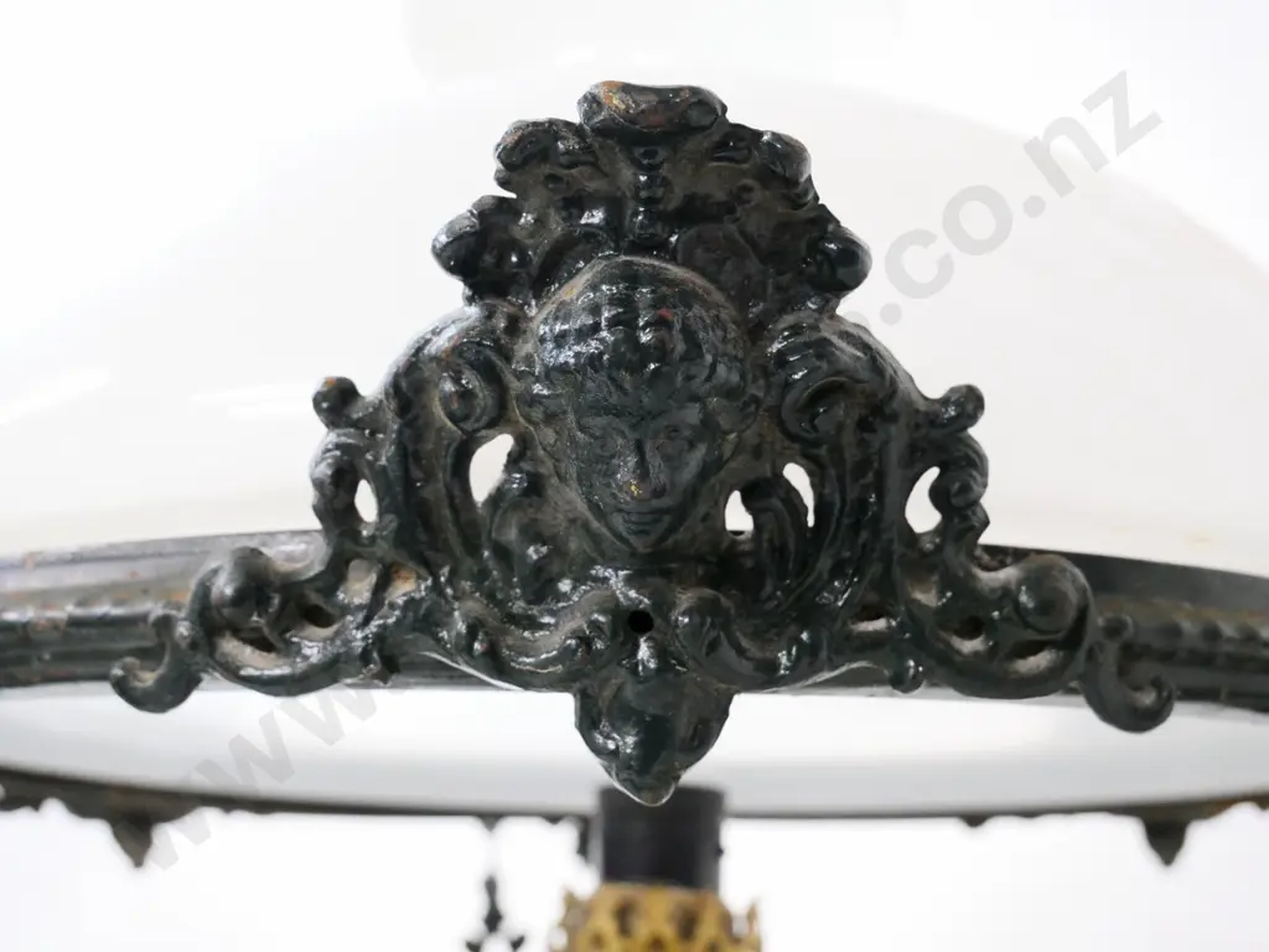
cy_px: 476
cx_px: 634
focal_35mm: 40
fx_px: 1466
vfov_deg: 36.0
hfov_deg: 46.8
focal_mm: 20
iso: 3200
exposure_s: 1/30
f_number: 5.6
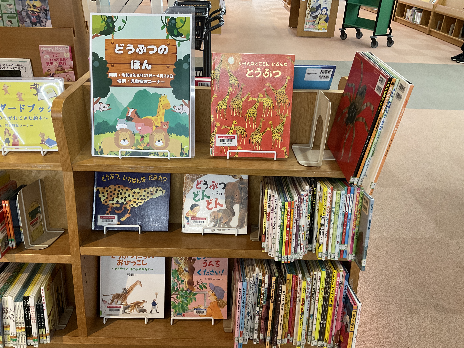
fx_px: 389
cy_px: 174
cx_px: 232
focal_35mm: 29
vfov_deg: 48.2
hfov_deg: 61.7
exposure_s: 1/60
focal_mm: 3
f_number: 1.8
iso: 125
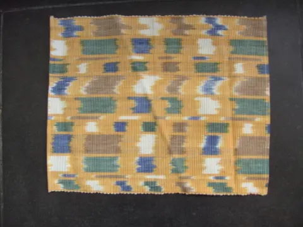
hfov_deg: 50.1
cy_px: 114
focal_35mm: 37
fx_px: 324
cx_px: 152
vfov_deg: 38.7
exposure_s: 1/37
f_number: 2.8
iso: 100
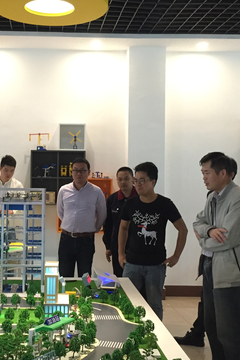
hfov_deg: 27.1
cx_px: 60
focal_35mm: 49
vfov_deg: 40.3
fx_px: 490
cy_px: 178
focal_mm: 4.15
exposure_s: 1/30
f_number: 2.2
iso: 200
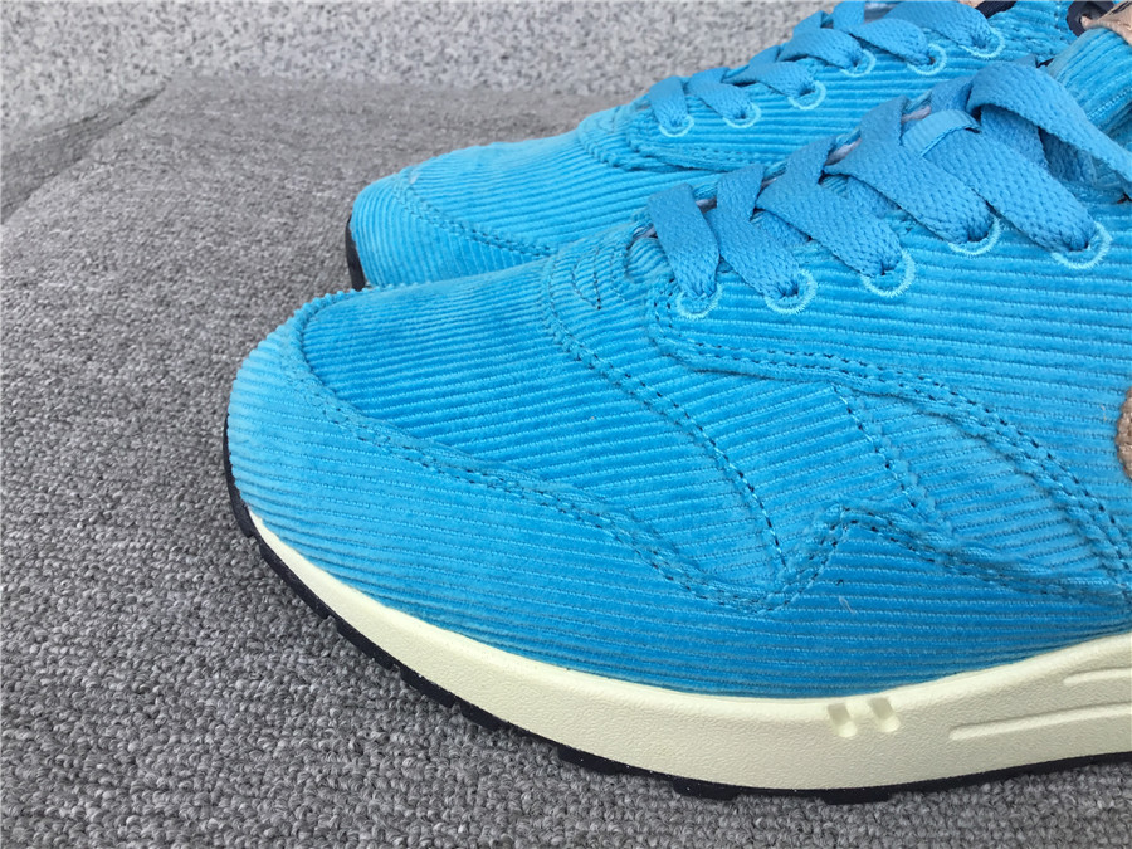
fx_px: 1014
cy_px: 424
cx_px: 566
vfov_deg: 45.4
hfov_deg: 58.4
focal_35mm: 31
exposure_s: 1/362
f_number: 2.4
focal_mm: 3.3
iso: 25
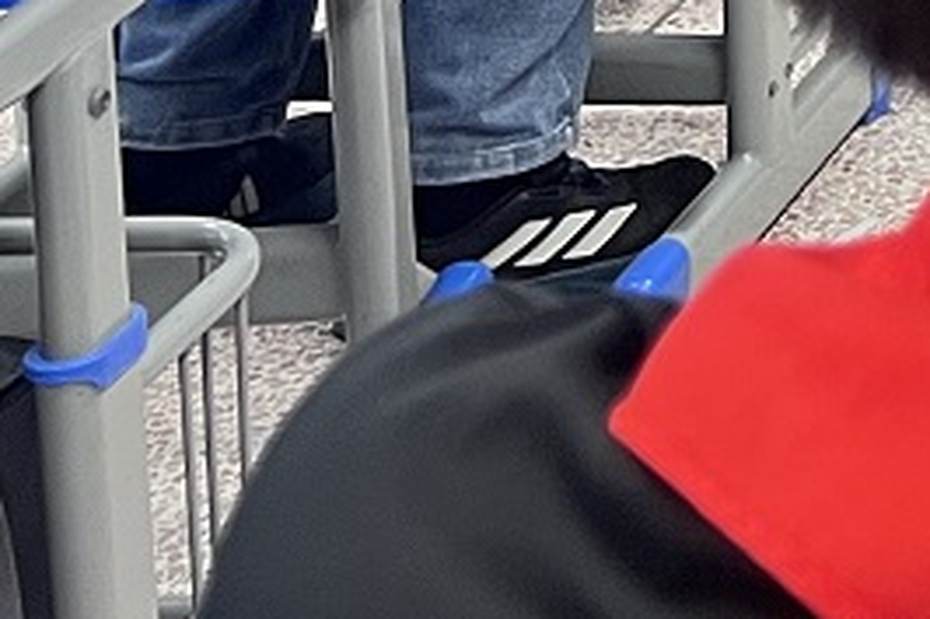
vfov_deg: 7.9
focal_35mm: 156
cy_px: -1068
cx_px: 2398
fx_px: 4027
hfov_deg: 10.7
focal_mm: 5.7
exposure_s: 1/50
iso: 125
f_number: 1.5
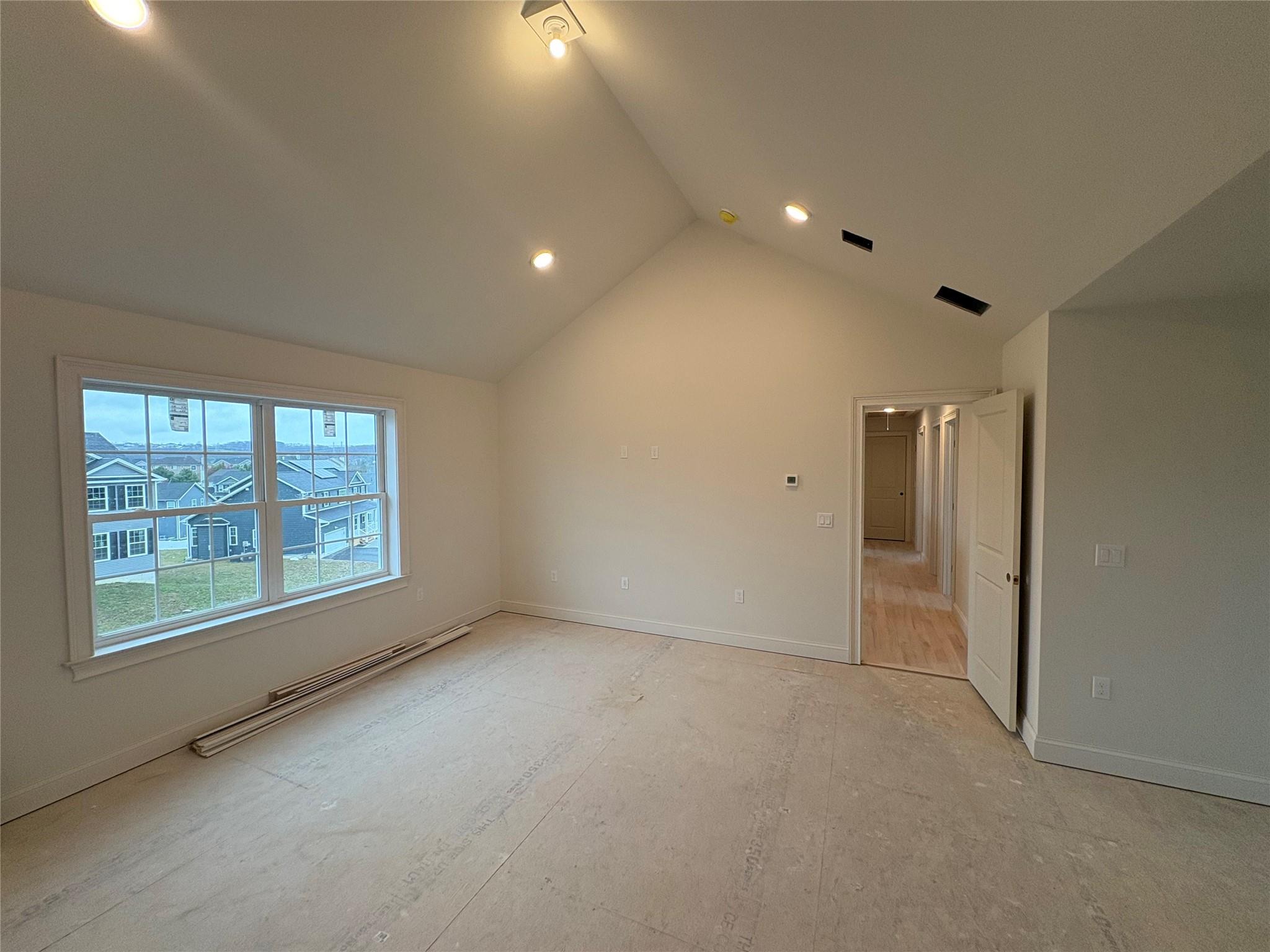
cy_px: 476
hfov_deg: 102.1
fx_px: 514
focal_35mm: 14
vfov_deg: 85.7
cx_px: 635
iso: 125
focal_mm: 2.22
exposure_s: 1/120
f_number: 2.2
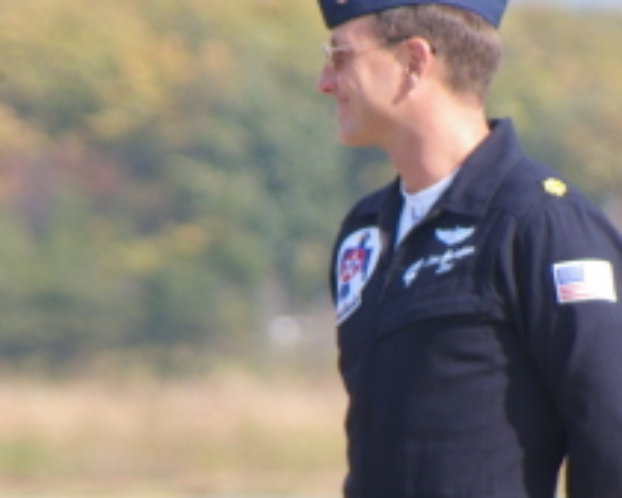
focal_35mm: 1006
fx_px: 18519
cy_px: 267
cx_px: 465
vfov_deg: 1.5
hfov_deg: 1.9
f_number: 7.1
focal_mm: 300
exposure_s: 1/80
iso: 200
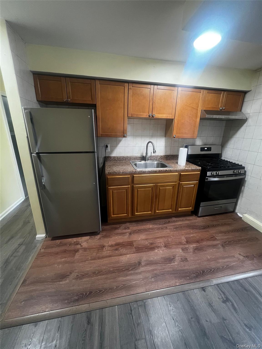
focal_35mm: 13
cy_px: 174
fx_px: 131
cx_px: 131
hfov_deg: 89.9
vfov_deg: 106.2
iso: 320
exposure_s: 1/60
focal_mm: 1.57
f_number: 1.8
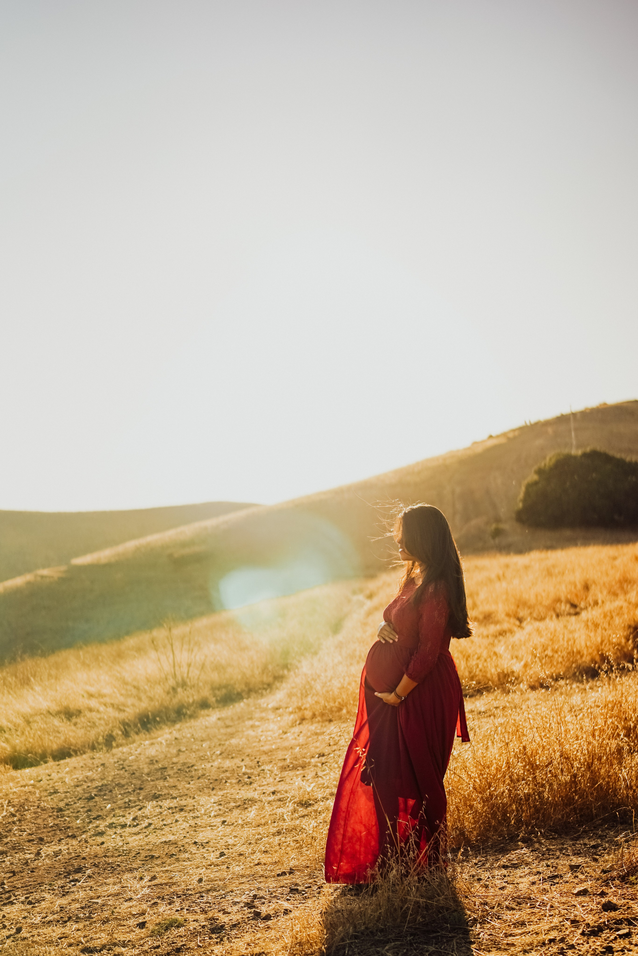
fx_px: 930
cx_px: 319
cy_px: 478
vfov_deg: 54.4
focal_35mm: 35
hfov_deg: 37.9
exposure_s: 1/8000
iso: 100
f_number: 1.4
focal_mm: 35
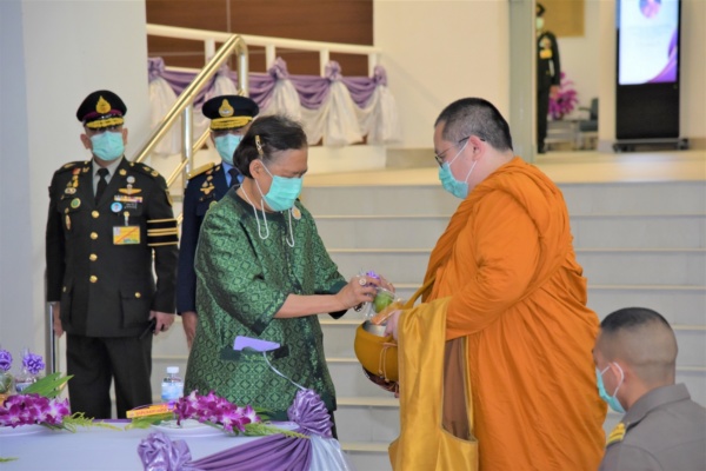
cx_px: 353
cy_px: 236
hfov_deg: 17.1
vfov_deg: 11.4
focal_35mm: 120
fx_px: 2353
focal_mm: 120
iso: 3200
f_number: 5.6
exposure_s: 1/200
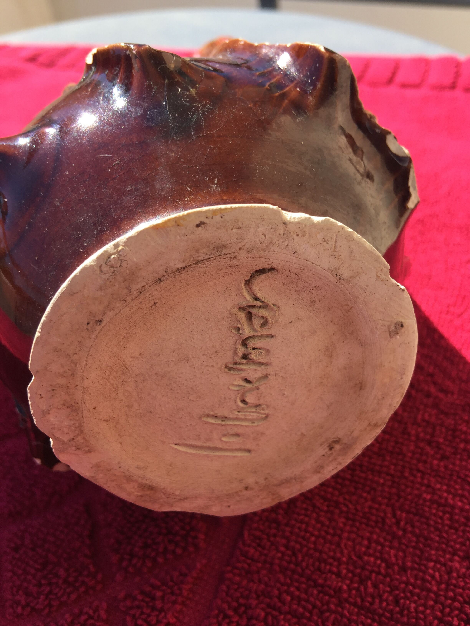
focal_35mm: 29
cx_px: 235
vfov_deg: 61.7
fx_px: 525
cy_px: 313
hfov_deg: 48.2
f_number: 2.2
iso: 32
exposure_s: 1/920
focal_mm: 4.15
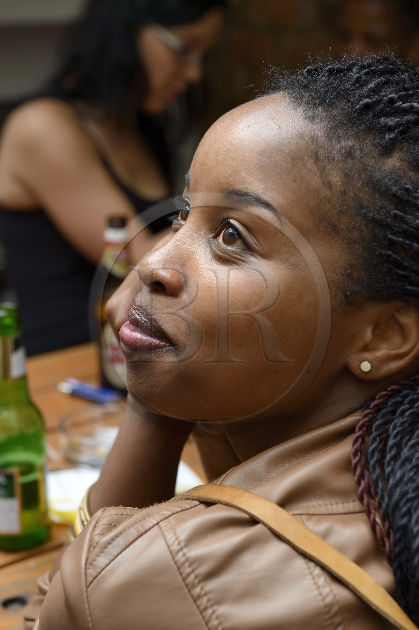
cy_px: 315
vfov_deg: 28.9
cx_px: 210
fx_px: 1223
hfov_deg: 19.4
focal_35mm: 70
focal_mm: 70
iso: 400
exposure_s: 1/200
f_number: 7.1
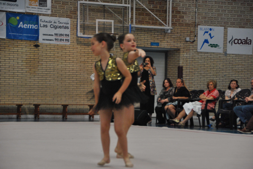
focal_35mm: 112
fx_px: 792
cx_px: 126
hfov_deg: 18.2
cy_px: 84
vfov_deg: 12.2
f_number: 5.3
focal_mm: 75
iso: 800
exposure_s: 1/200
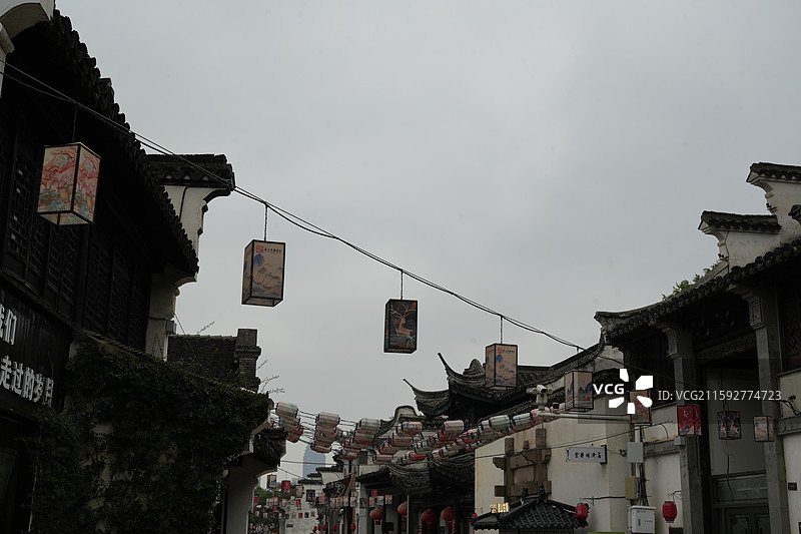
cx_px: 400
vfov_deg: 29.9
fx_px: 1001
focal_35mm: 45
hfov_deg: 43.6
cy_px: 267
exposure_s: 1/320
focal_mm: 45
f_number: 11
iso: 500
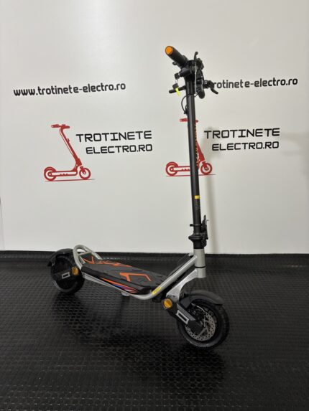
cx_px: 154
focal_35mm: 26
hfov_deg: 53.1
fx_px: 309
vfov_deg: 67.3
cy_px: 206
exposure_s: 1/50
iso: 250
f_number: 1.6
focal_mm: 5.96
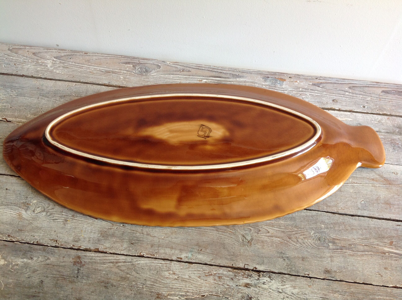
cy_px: 150
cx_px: 201
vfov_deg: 40.6
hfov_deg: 52.7
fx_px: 406
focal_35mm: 35
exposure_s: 1/40
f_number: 2.4
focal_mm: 4.28
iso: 64
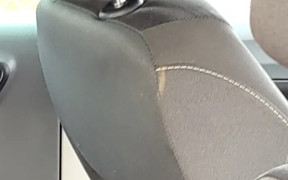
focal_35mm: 122
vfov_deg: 9.0
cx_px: -182
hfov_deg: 15.4
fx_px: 957
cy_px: 509
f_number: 1.8
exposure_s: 1/33.3
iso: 356
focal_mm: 5.56
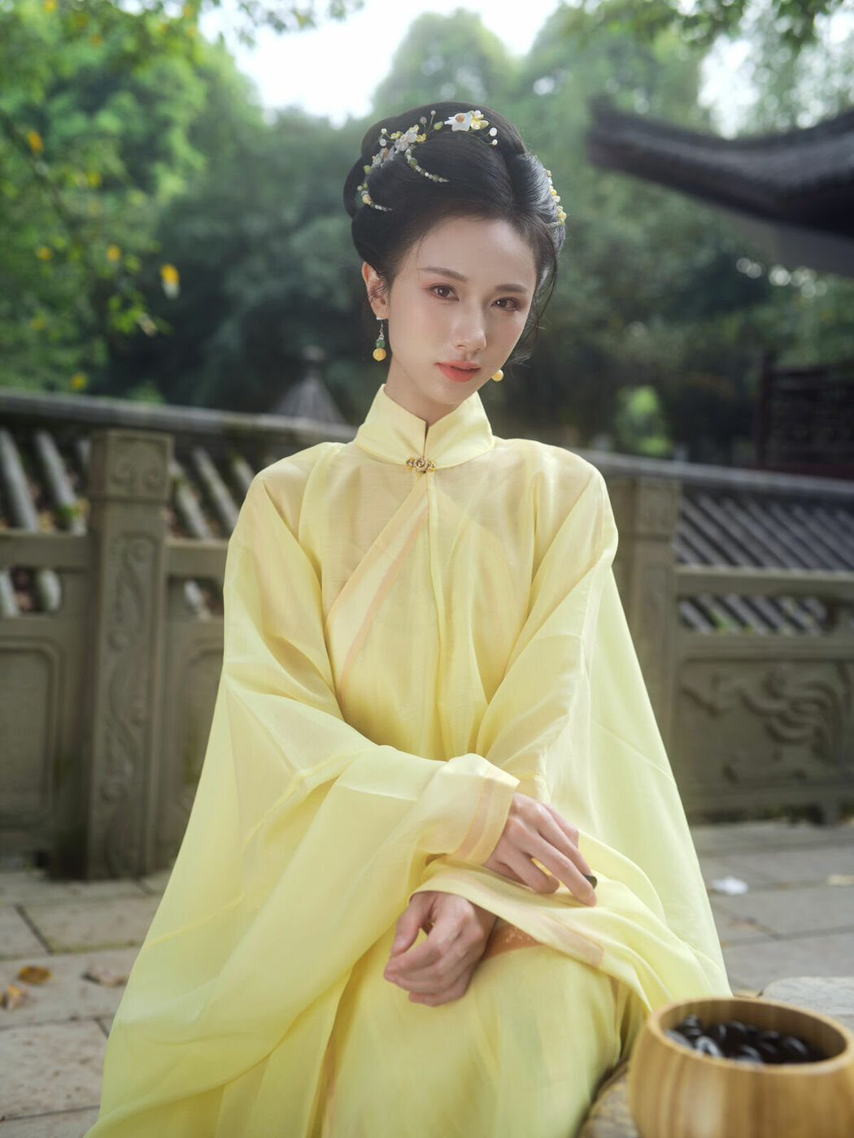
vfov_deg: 46.8
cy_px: 569
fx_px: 1316
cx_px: 427
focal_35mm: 40
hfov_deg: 36.0
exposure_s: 1/250
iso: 200
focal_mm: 50
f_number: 3.5
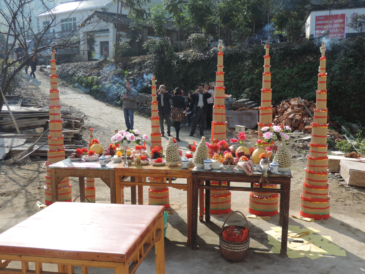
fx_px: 422
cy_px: 137
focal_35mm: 40
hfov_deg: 46.8
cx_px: 182
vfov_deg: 36.0
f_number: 3.3
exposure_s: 1/640
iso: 80
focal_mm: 7.1
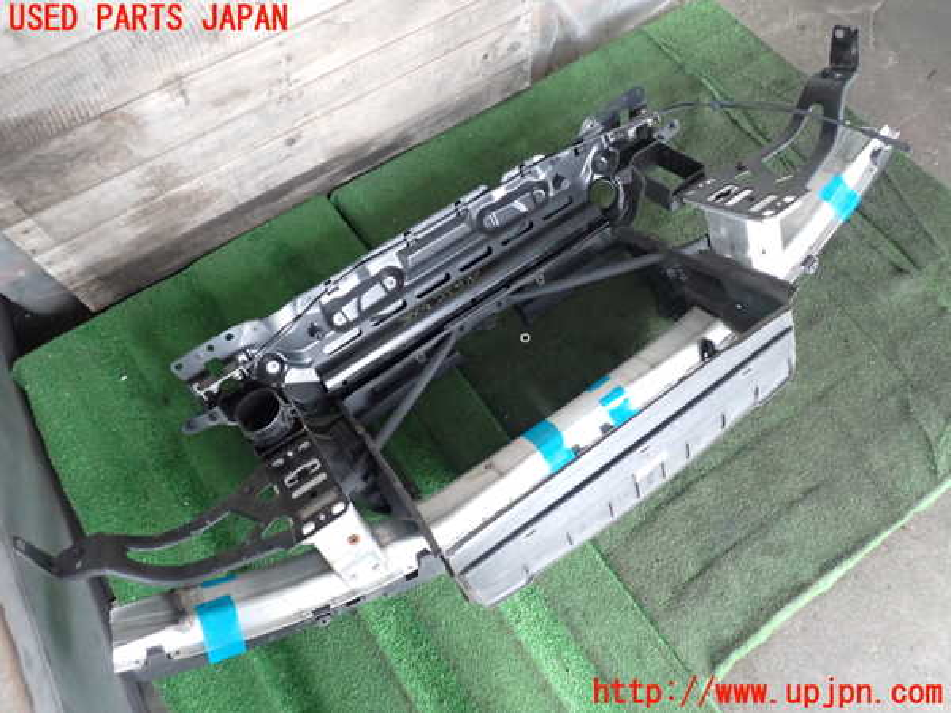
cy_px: 356
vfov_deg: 54.9
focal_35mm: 25
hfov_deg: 69.4
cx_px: 476
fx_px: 687
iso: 800
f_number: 8
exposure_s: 1/13
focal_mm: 4.5
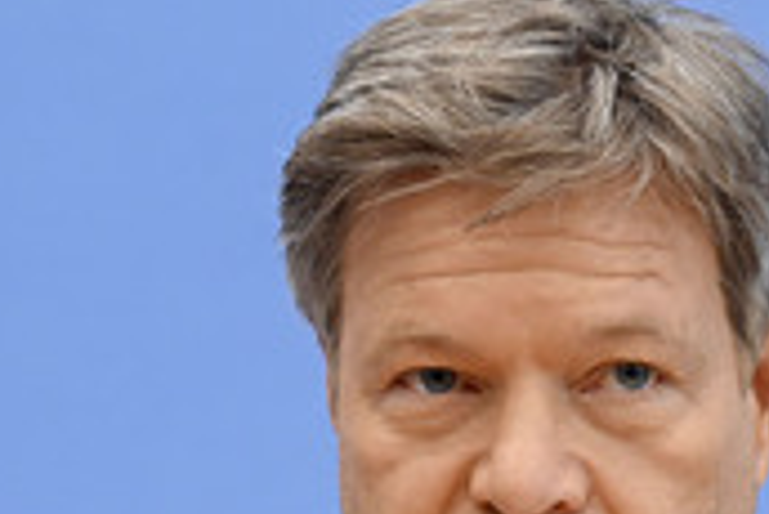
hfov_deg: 7.1
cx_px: 530
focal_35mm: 288
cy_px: 559
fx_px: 6157
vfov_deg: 4.8
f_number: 5
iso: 3200
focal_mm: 110
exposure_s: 1/500
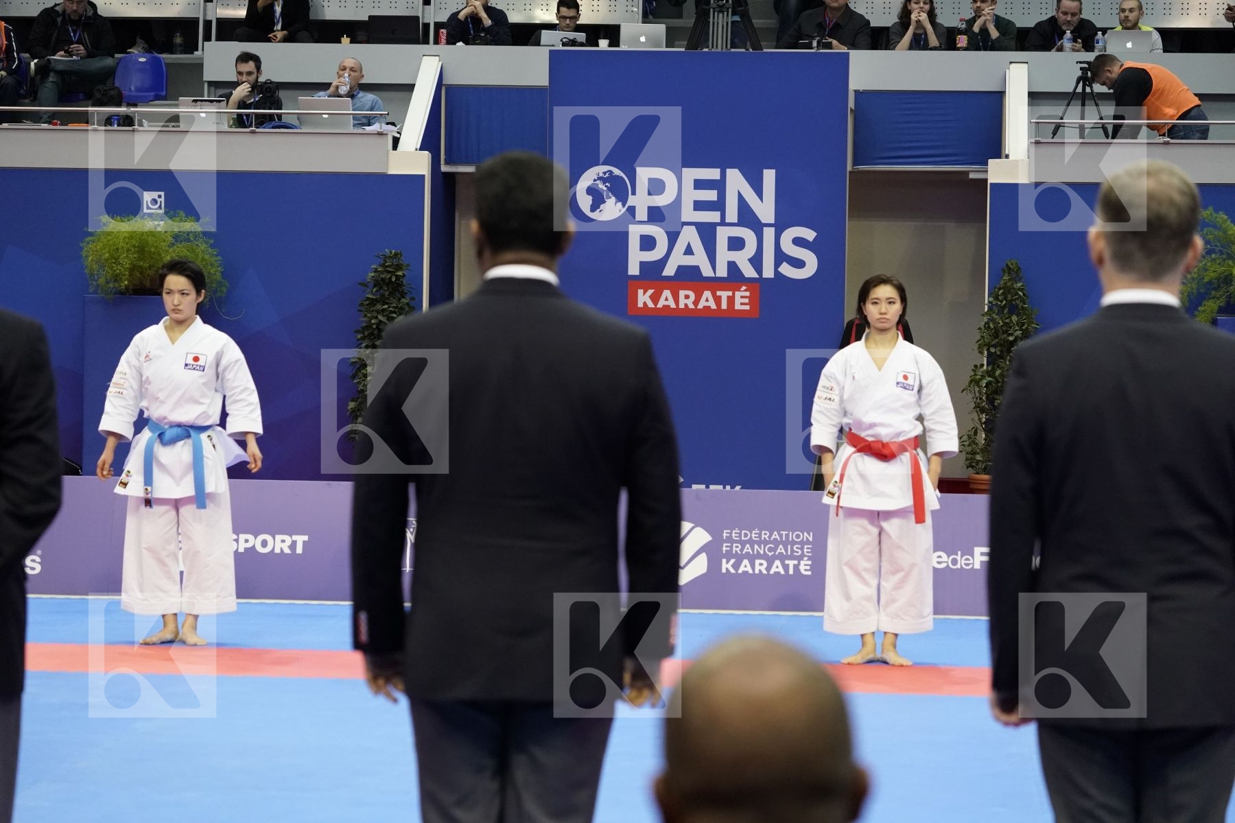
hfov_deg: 20.4
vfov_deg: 13.7
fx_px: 3430
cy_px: 412
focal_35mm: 100
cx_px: 618
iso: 5000
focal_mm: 100
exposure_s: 1/400
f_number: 5
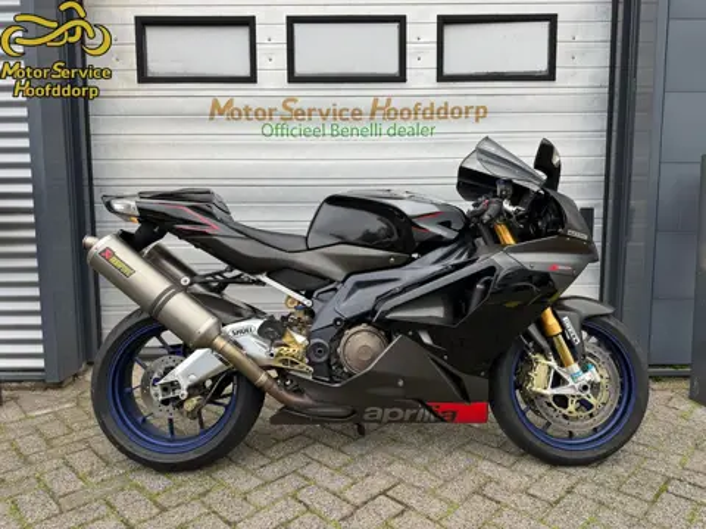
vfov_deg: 56.8
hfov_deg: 71.6
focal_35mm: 24
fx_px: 489
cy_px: 264
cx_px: 353
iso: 64
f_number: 1.78
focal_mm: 6.76
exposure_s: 1/181
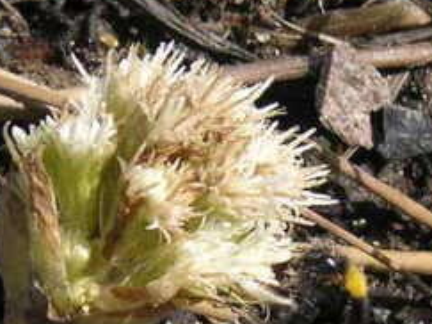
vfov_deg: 5.1
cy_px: 279
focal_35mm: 290
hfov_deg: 6.8
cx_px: 203
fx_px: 3617
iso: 50
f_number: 4.7
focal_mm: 14.6
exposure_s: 1/350
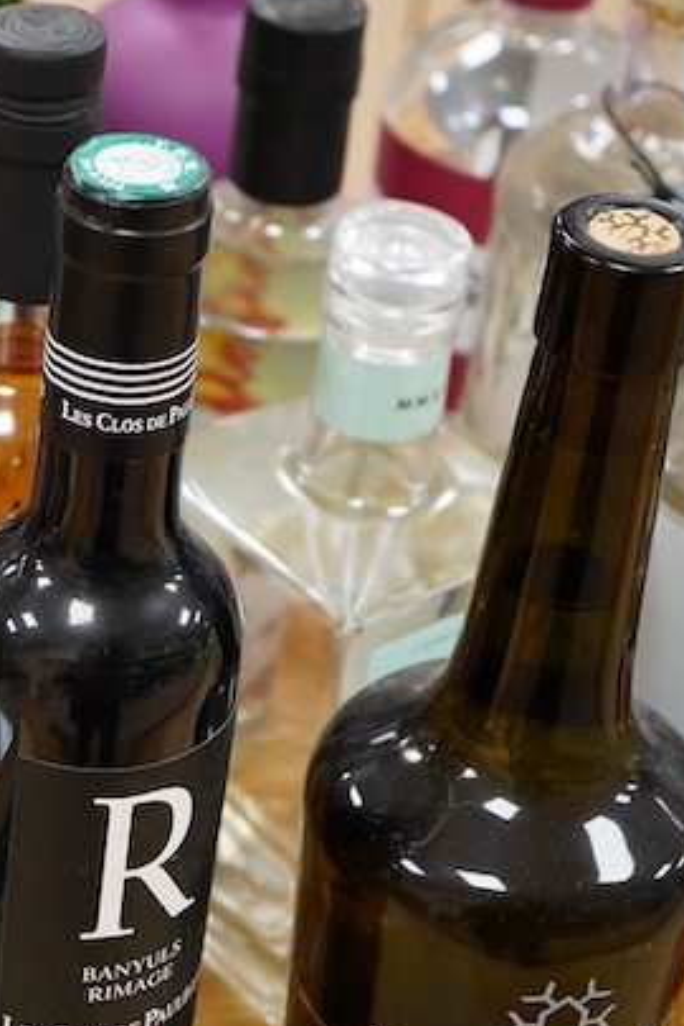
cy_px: 502
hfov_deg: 13.5
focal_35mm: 100
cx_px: 13
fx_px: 2850
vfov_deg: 20.4
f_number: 5.6
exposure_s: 1/125
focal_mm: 30
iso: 1250
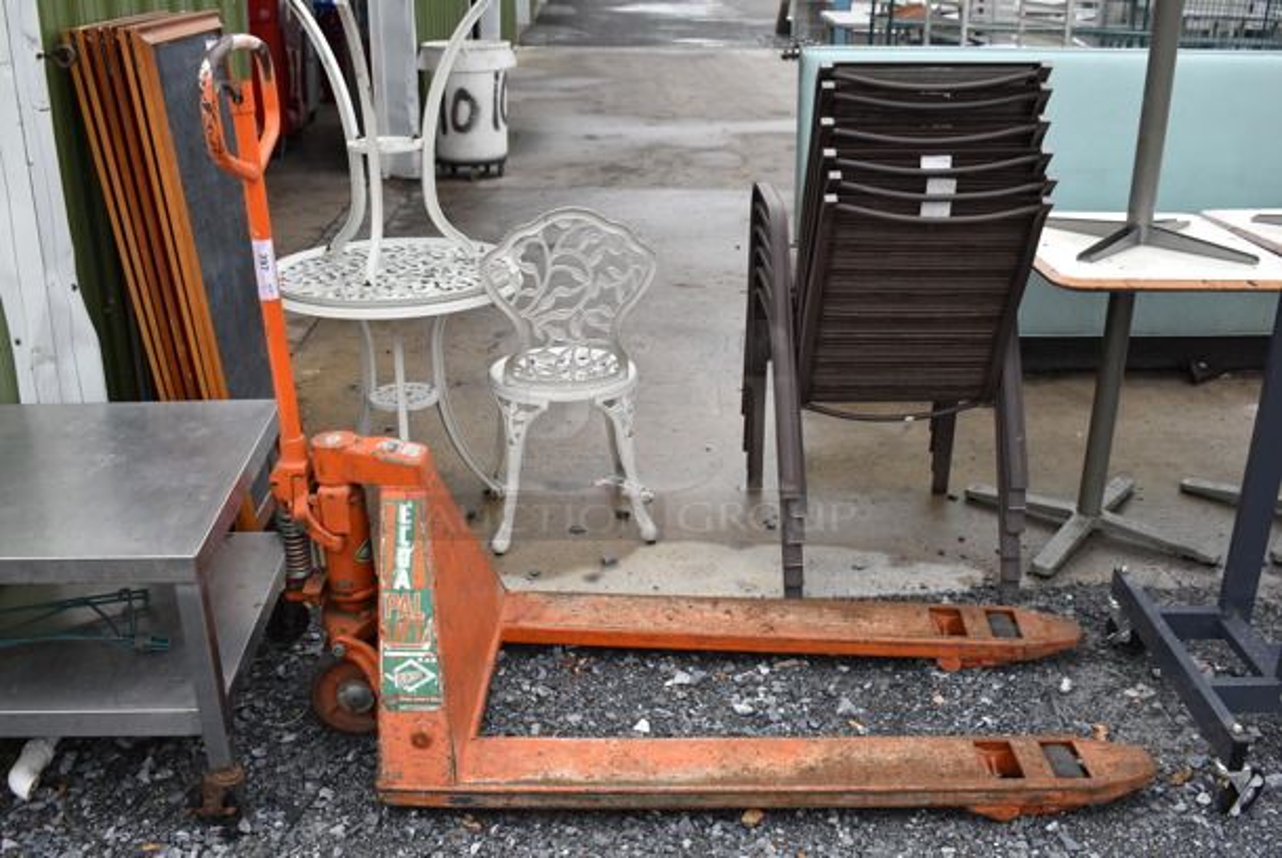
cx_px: 641
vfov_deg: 38.4
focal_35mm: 34
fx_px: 1230
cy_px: 429
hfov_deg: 55.1
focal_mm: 23
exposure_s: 1/320
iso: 200
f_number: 7.1
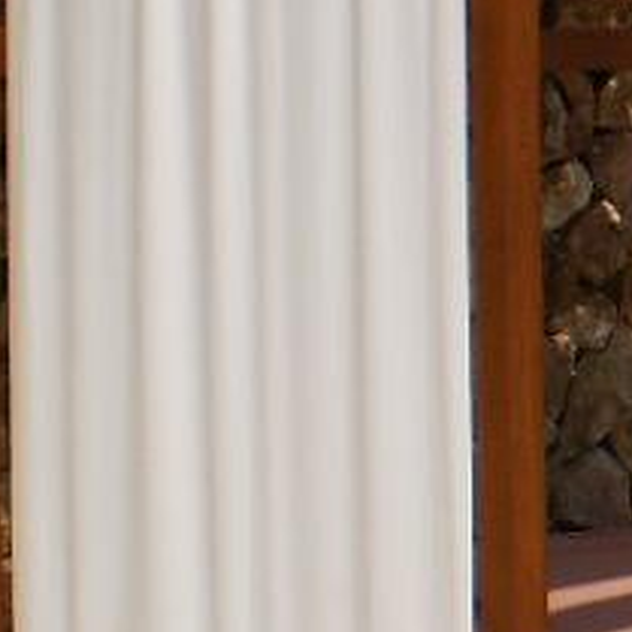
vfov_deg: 11.2
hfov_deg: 10.4
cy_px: 472
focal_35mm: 156
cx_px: 1246
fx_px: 3222
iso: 64
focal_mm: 6.3
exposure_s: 1/1600
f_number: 4.6
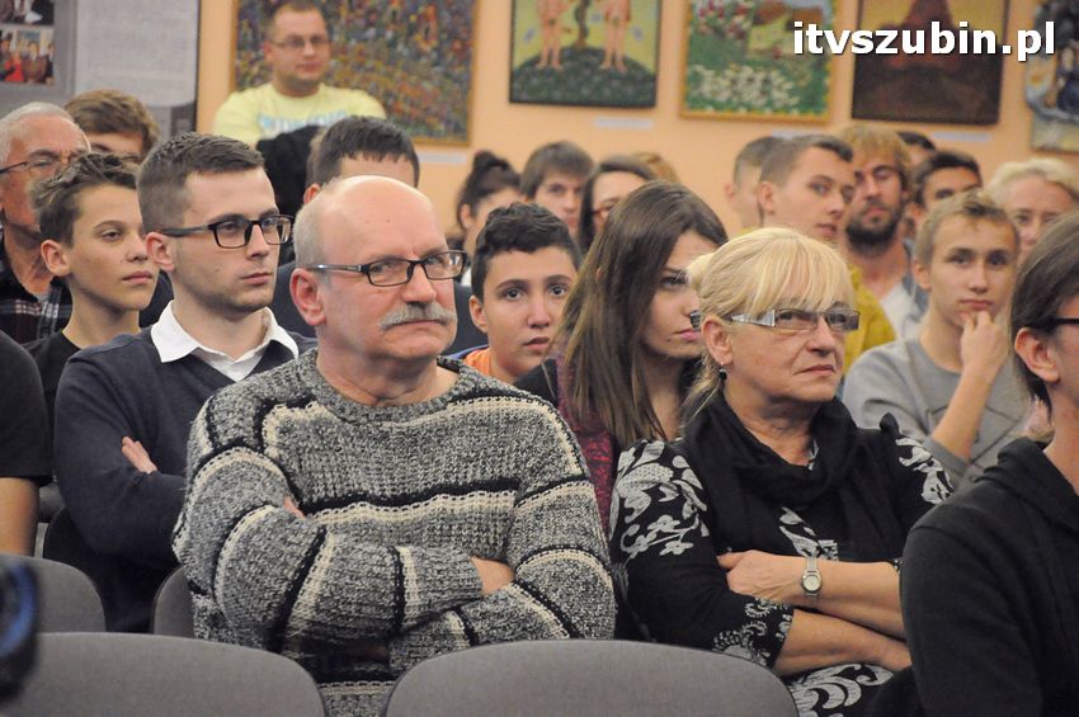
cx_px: 540
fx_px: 4716
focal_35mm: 158
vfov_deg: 8.7
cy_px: 358
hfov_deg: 13.1
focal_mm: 105
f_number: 5.6
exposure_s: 1/125
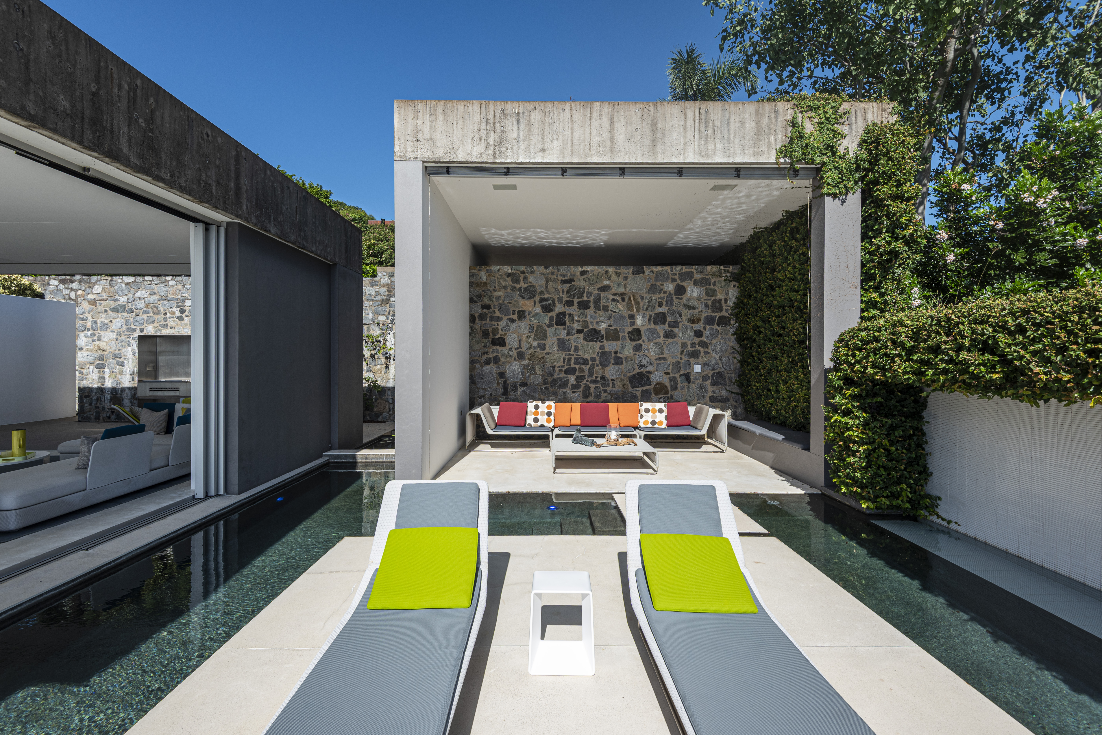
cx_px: 551
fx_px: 490
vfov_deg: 73.8
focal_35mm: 16
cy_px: 368
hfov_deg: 96.7
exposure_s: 1/160
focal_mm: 16
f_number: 10
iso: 100
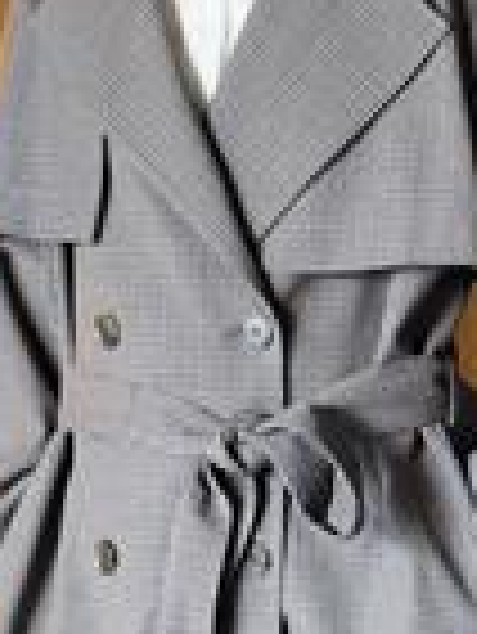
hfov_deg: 8.2
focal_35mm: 181
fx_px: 3320
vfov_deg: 10.9
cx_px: 346
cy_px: 402
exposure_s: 1/41
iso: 250
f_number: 1.78
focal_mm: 6.76
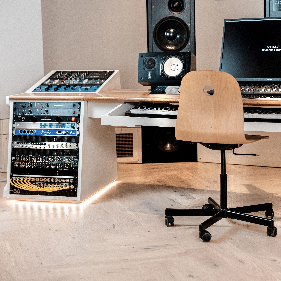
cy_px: 114
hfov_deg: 24.3
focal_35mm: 71
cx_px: 140
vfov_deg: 24.3
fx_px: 652
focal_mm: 55
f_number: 3.2
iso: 800
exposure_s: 1/100
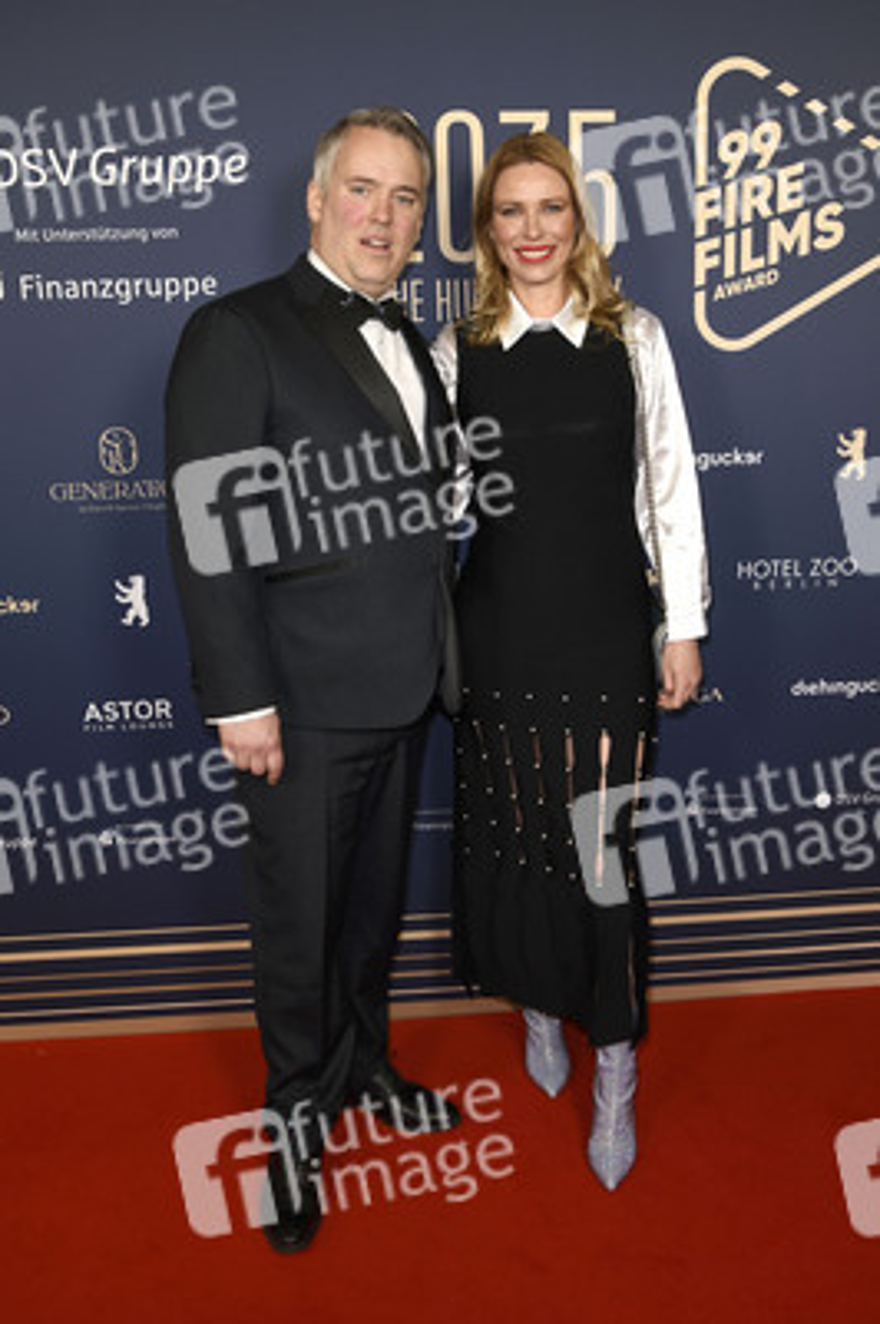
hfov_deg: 44.9
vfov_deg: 63.7
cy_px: 662
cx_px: 440
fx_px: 1065
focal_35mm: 29
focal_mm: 29
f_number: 5
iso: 640
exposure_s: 1/320
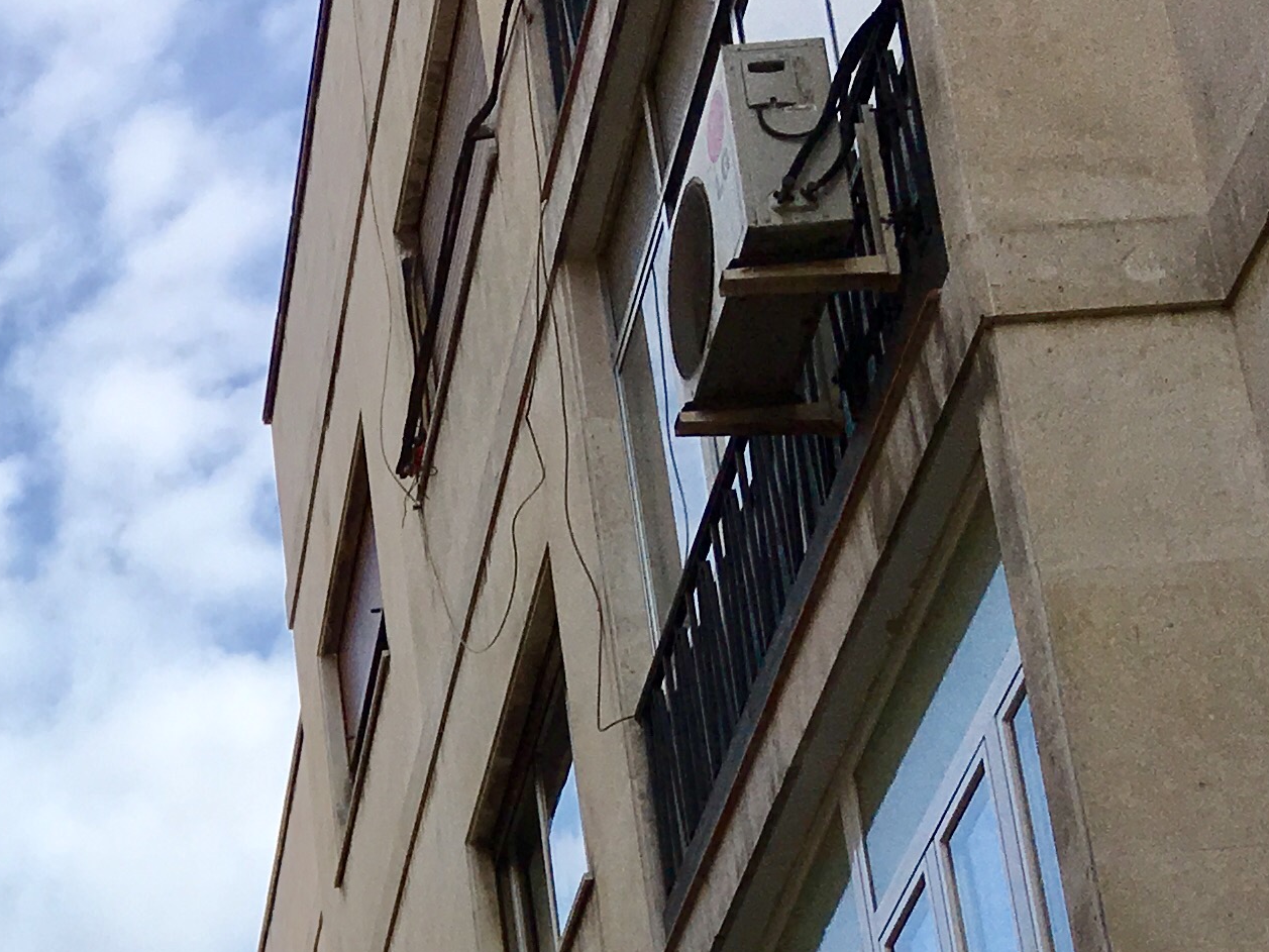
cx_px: -284
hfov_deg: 19.7
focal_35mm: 93
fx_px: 3410
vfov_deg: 14.6
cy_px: 1506
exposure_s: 1/1326
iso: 25
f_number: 2.2
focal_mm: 4.15
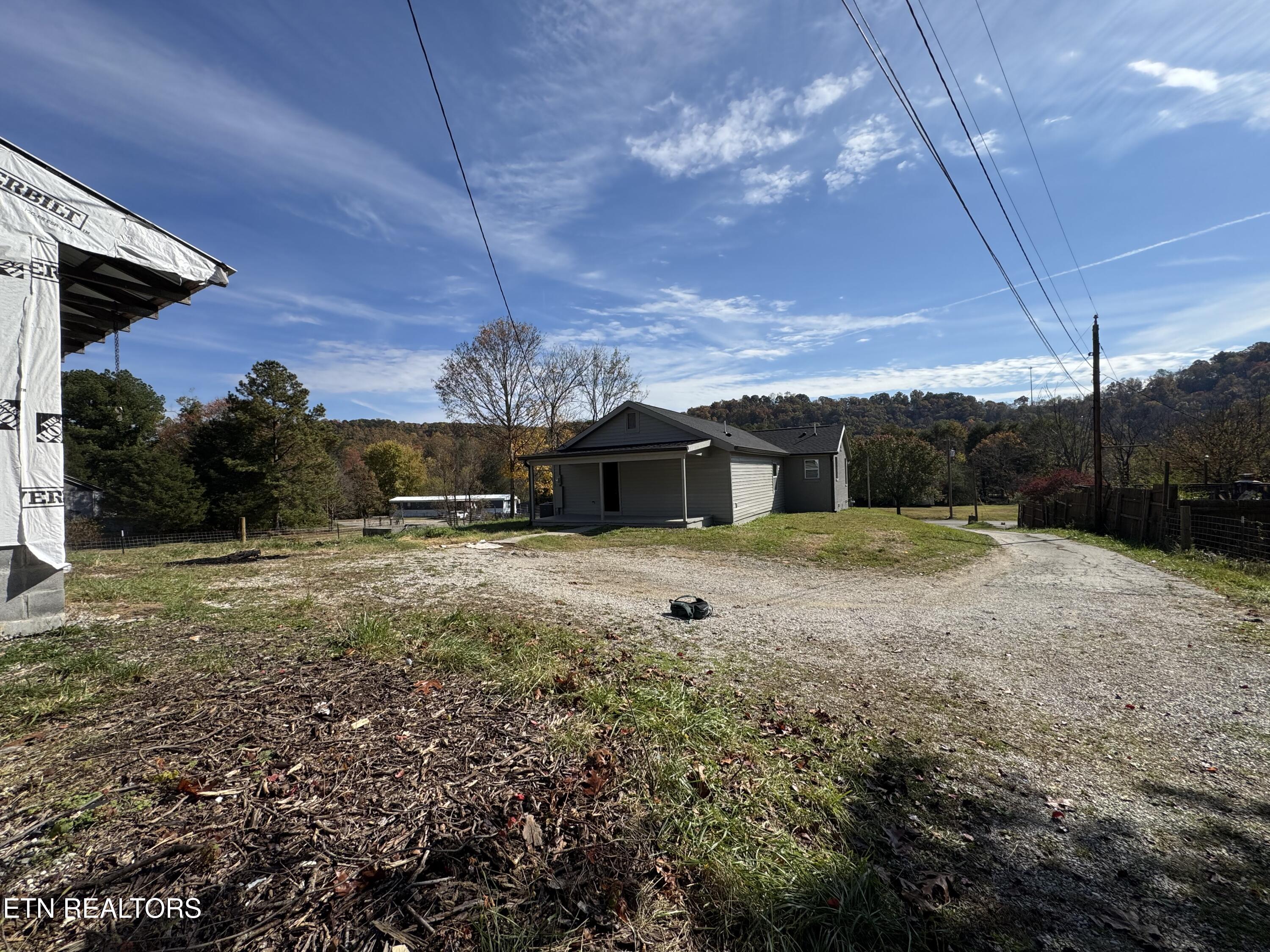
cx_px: 635
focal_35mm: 14
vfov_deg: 85.7
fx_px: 514
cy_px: 476
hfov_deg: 102.1
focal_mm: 2.22
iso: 50
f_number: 2.2
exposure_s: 1/2674
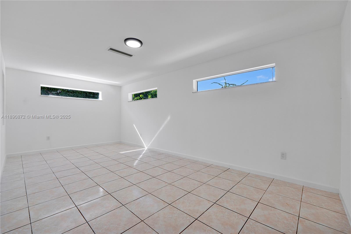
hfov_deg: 100.4
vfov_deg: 77.3
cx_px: 176
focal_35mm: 15
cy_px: 117
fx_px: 146
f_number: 8
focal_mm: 10
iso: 500
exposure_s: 1/80
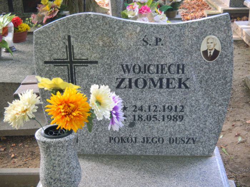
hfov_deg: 34.9
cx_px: 125
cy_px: 94
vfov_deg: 26.6
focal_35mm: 55
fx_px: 397
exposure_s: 1/30
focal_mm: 9.9
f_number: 4.2
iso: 200
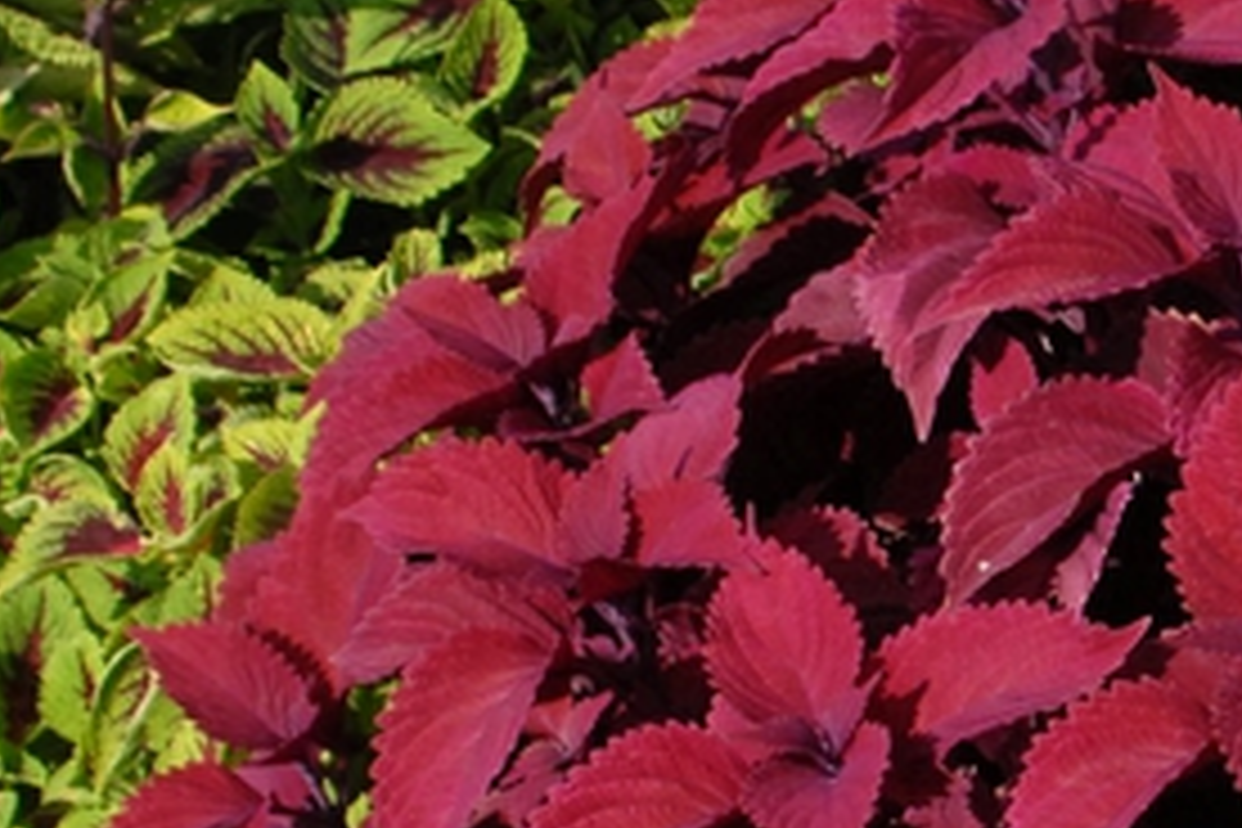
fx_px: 5382
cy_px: 763
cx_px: 1930
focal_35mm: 156
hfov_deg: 12.4
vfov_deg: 8.8
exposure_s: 1/350
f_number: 10
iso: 400
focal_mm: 28
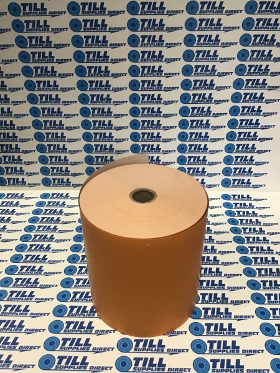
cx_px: 140
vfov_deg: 58.4
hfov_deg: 45.4
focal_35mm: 31
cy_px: 186
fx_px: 334
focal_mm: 3.3
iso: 100
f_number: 2.4
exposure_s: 1/33
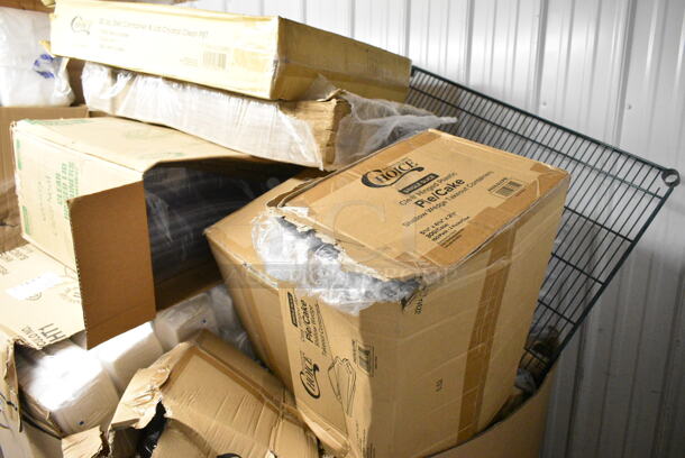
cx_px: 342
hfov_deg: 67.3
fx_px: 514
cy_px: 229
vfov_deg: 48.0
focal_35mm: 27
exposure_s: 1/100
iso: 6400
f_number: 5
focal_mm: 18
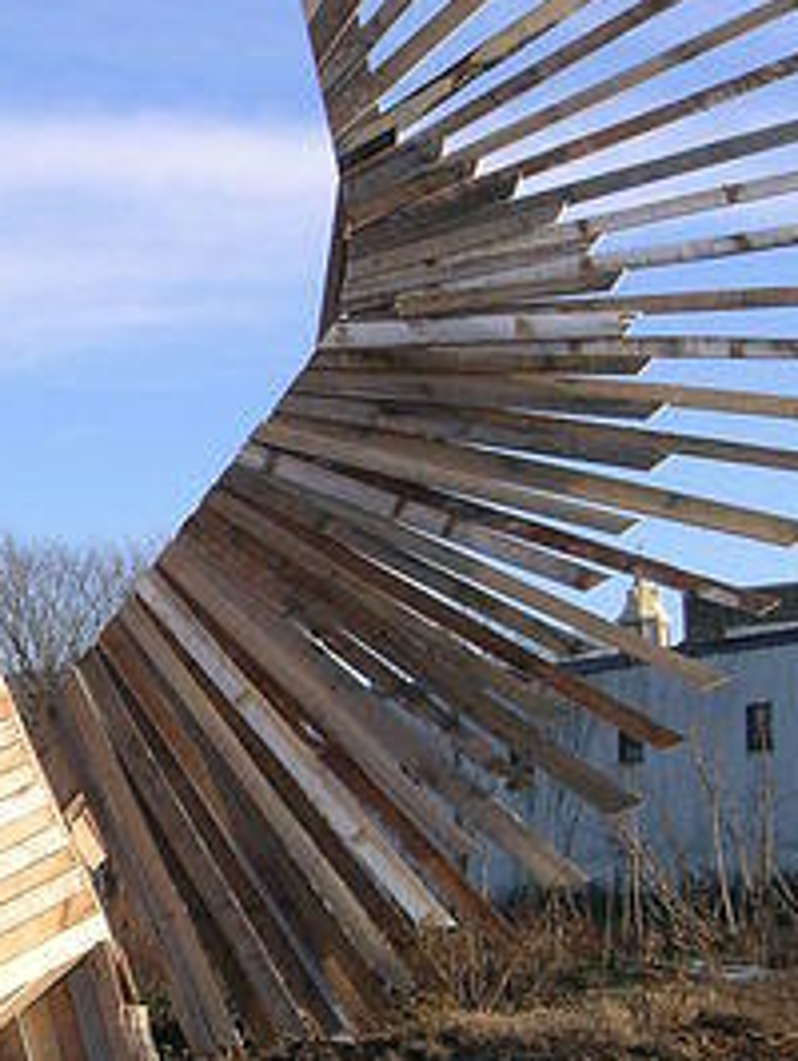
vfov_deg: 19.4
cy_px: 598
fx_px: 3099
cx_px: -20
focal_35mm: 101
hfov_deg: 14.4
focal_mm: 8.7
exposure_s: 1/199
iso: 50
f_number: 6.4
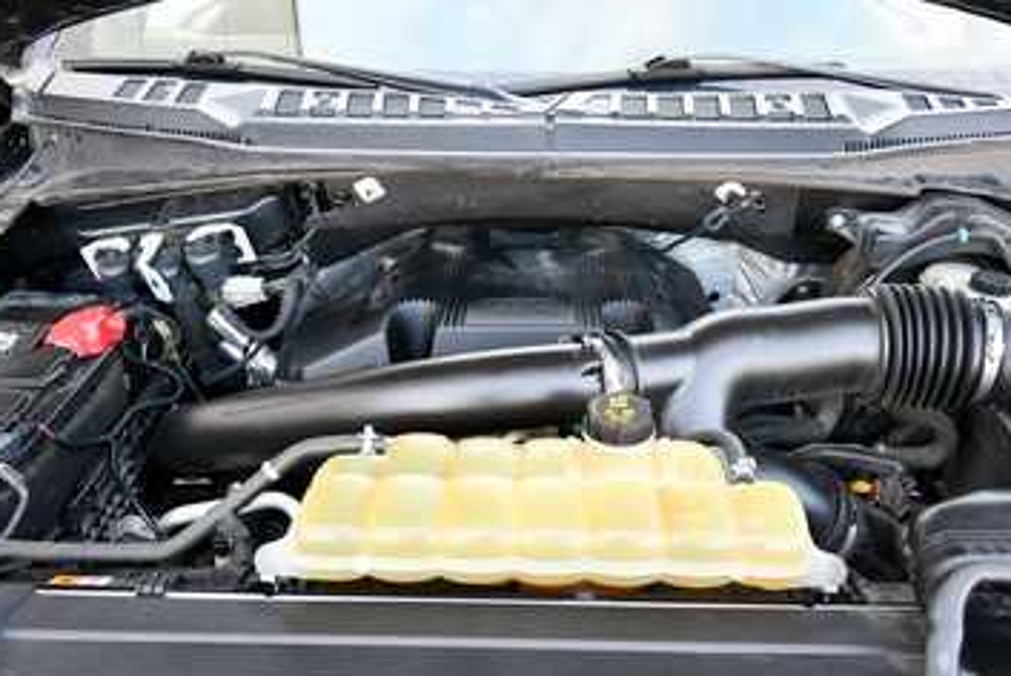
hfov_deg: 55.7
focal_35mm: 34
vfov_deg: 39.0
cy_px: 337
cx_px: 536
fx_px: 956
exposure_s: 1/125
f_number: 5.6
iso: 1250
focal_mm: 20
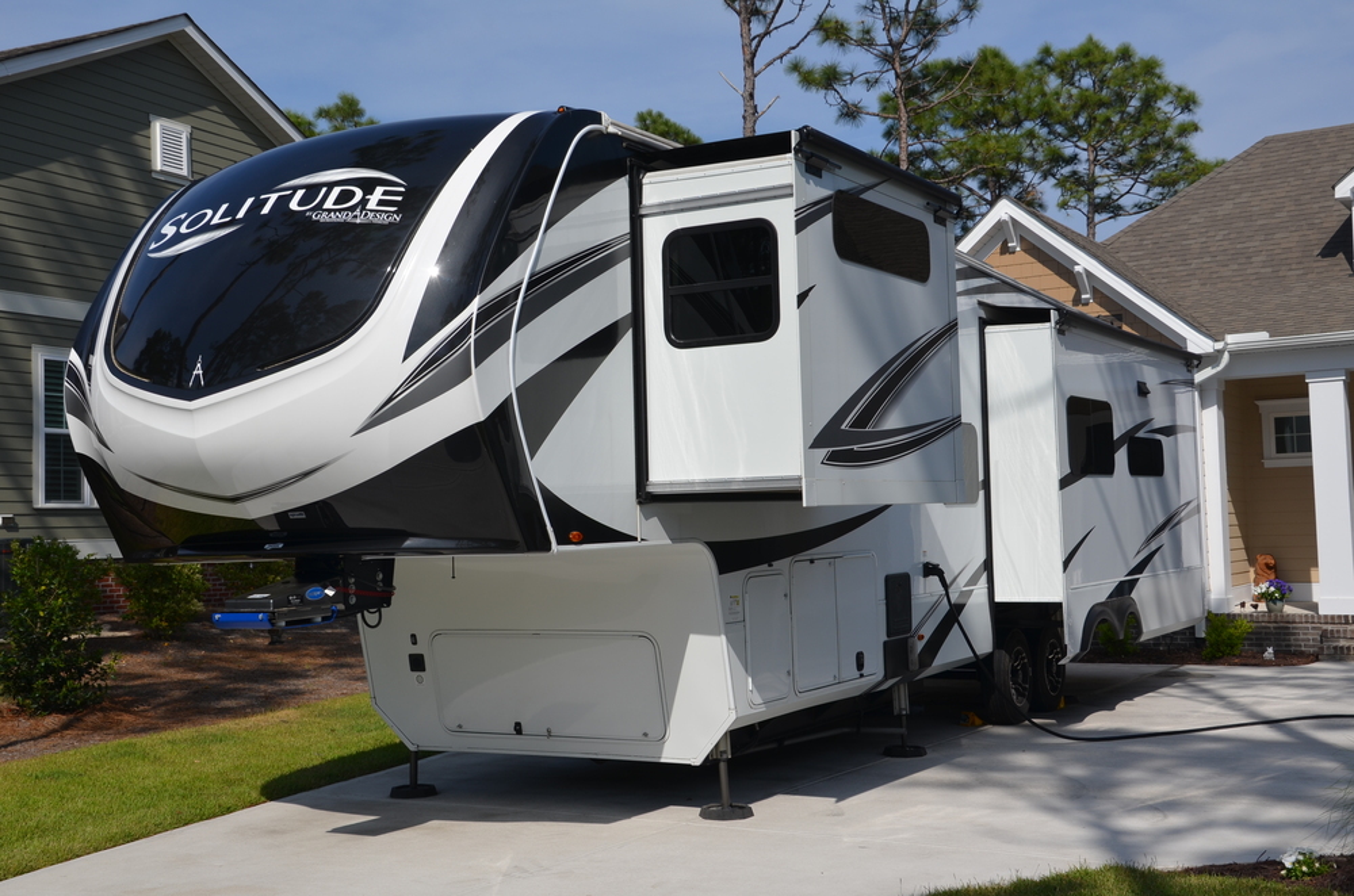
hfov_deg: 46.5
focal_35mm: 42
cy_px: 448
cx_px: 677
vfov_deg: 31.7
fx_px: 1576
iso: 100
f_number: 10
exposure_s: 1/400
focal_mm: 28
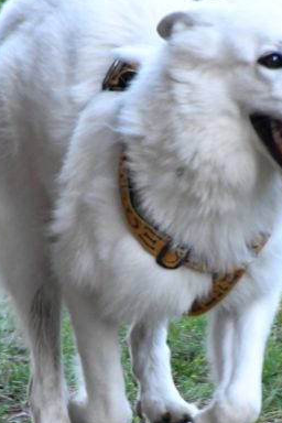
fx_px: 7402
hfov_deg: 2.2
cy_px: 365
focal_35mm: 630
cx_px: 166
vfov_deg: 3.3
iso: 4000
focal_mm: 140
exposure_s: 1/500
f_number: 5.6
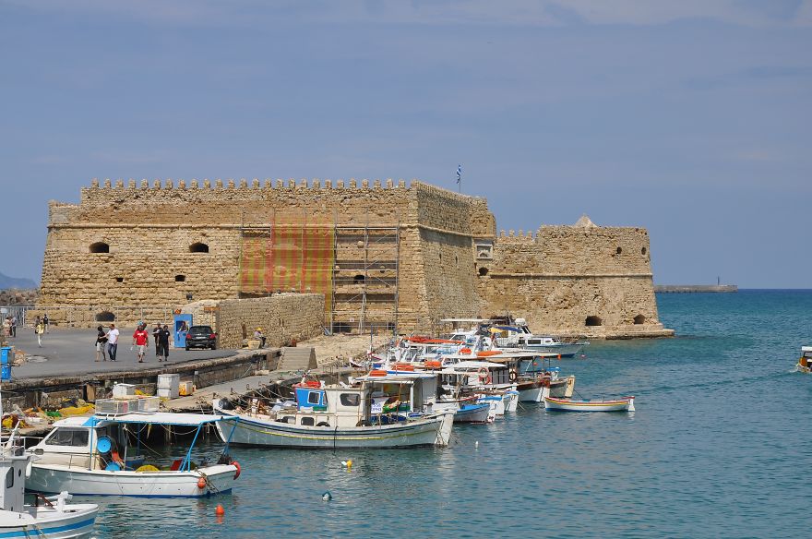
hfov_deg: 19.5
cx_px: 406
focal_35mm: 105
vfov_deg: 13.0
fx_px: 2365
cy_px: 270
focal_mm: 70
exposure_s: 1/320
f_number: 11
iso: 200
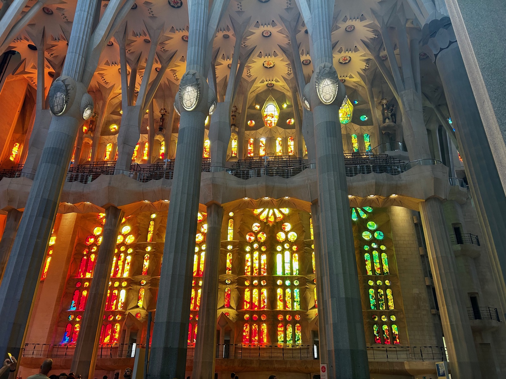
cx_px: 253
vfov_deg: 53.1
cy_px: 190
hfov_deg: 67.3
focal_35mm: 26
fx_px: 380
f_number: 1.5
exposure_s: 1/107
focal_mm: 5.7
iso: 125
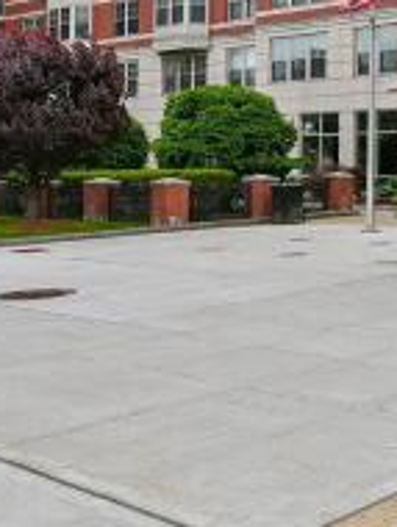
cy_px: -94
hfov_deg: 26.5
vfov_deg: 31.7
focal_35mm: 51
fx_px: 778
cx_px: 428
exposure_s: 1/100
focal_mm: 14
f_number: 8
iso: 100
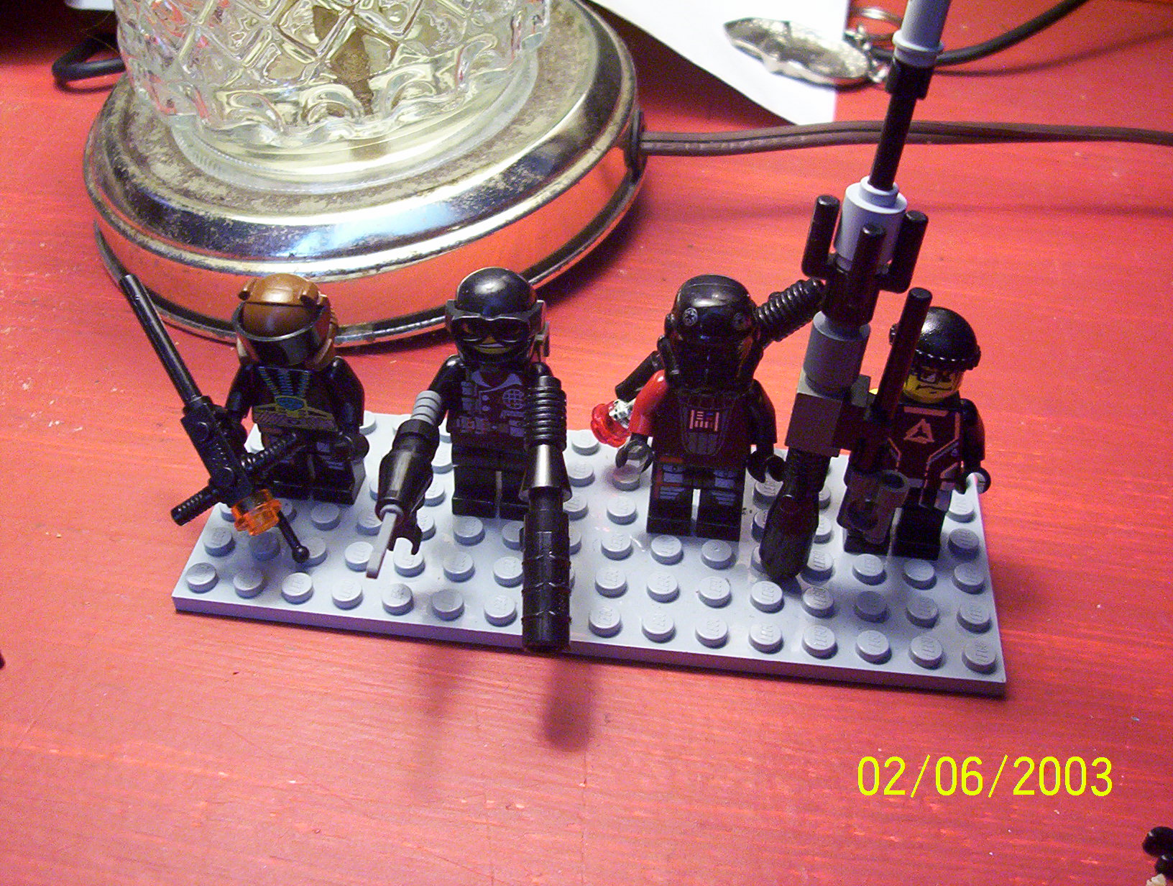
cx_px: 586
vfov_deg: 33.7
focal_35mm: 43
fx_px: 1461
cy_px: 443
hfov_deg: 43.8
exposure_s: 1/41.2
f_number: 2.73
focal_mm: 5.77
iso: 200
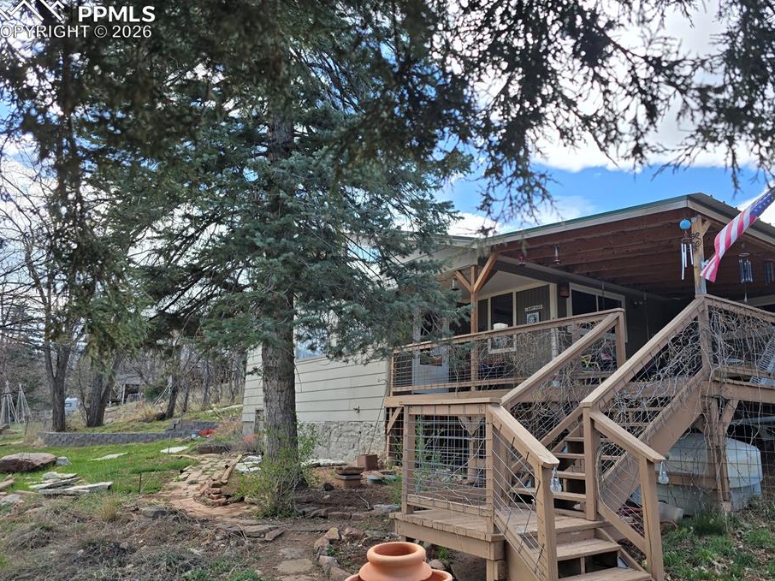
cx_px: 422
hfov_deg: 67.2
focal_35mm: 26
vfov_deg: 53.0
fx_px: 582
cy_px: 319
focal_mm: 6.3
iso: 12
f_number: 1.7
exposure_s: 1/313
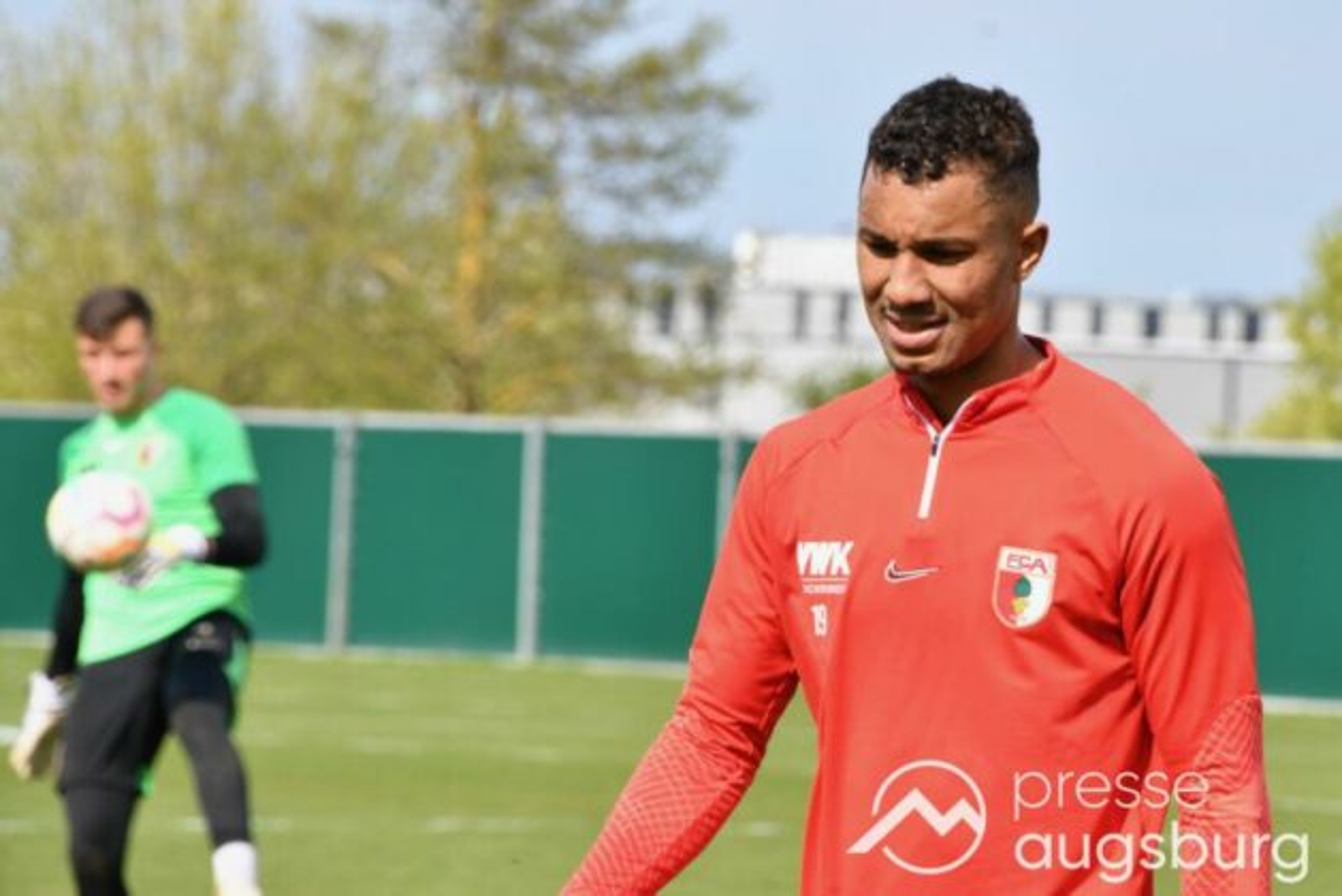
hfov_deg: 6.9
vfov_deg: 4.6
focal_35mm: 300
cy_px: 448
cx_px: 671
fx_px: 11188
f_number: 13
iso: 500
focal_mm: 200
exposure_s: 1/640
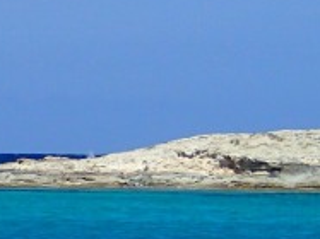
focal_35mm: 396
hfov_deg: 5.0
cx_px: -238
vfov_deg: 3.7
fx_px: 3658
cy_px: -96
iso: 100
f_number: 5.6
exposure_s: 1/800
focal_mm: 13.47
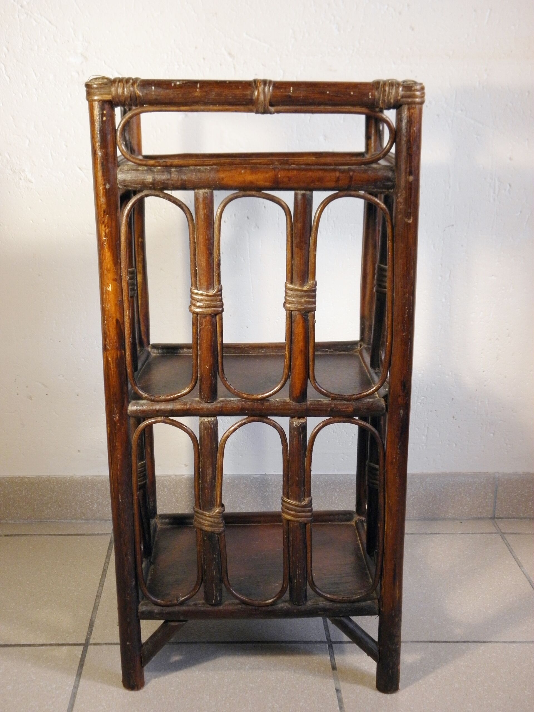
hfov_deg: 32.9
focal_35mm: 44
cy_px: 356
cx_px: 267
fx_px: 905
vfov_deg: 42.9
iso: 200
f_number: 3.9
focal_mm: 7.9
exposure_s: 1/40
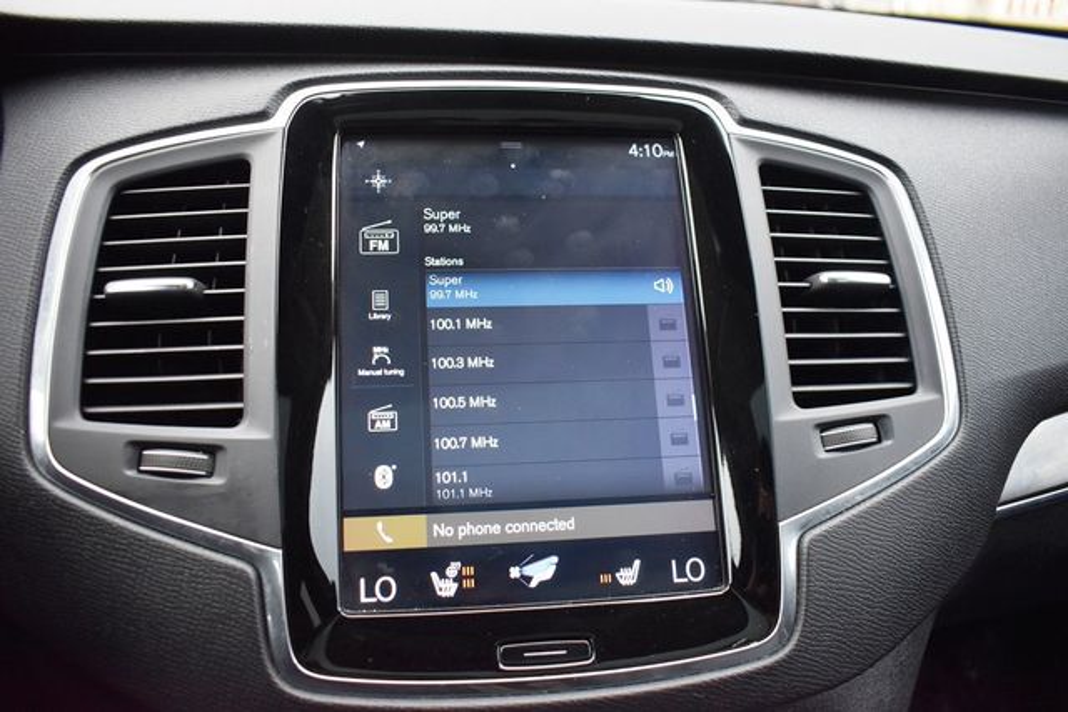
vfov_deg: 43.6
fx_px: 890
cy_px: 356
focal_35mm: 30
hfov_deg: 61.9
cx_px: 534
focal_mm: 20
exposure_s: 1/125
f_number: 3.5
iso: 900
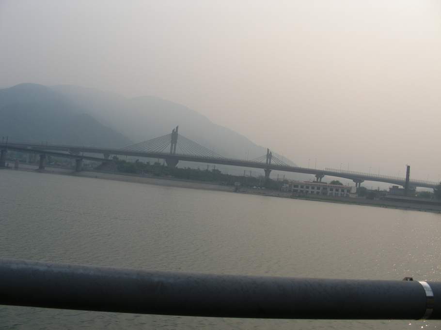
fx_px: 484
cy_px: 165
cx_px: 220
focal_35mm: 38
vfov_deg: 37.7
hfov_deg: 49.0
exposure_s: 1/512
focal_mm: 6.3
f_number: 4
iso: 50
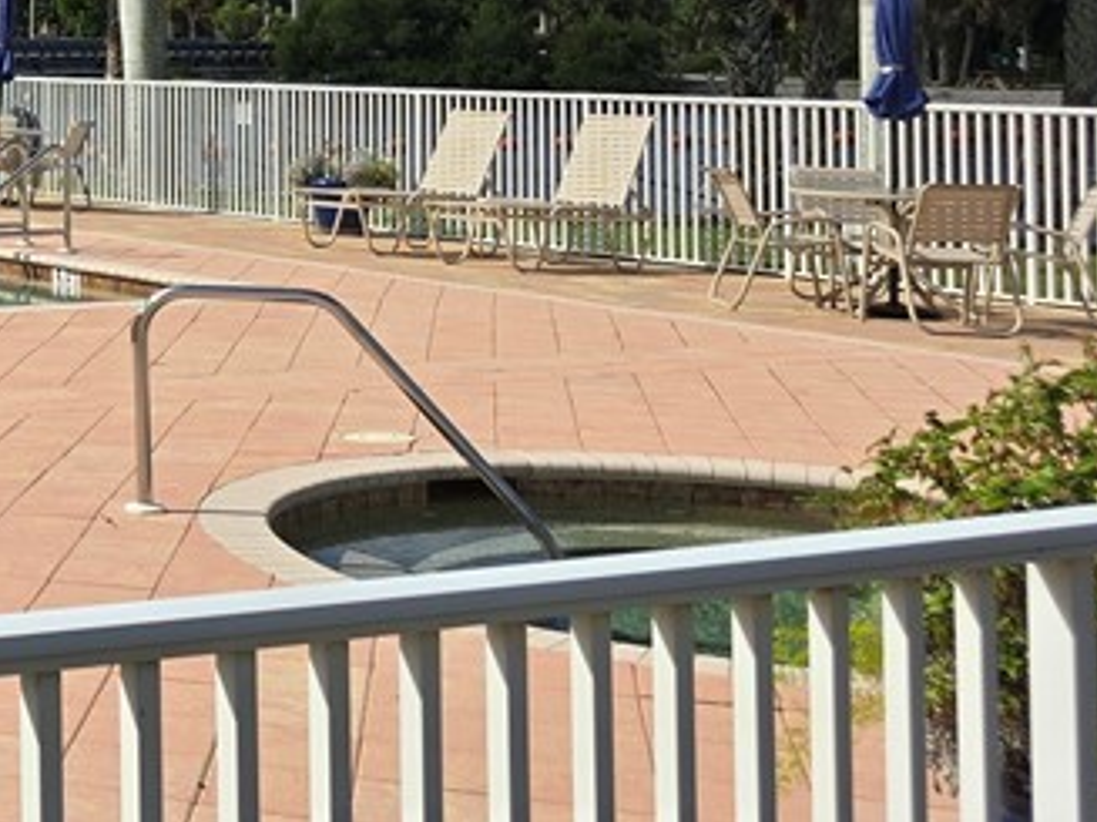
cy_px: -57
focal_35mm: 72
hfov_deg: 22.1
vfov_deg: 19.6
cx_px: -577
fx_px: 2281
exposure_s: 1/1571
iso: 12
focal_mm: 6.3
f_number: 1.7
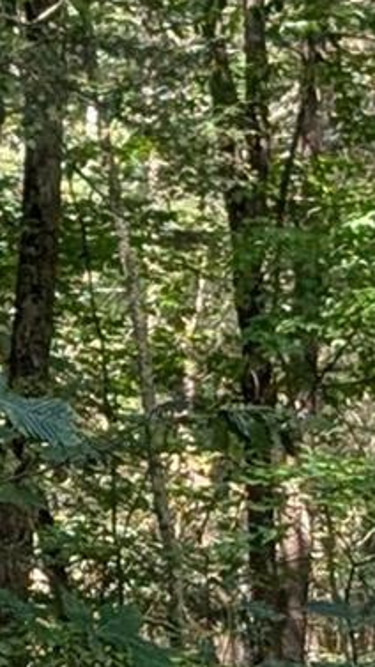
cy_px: 1269
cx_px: 442
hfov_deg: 4.2
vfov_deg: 7.2
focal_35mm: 289
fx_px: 5110
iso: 50
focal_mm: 6.9
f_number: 1.68
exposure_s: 1/259
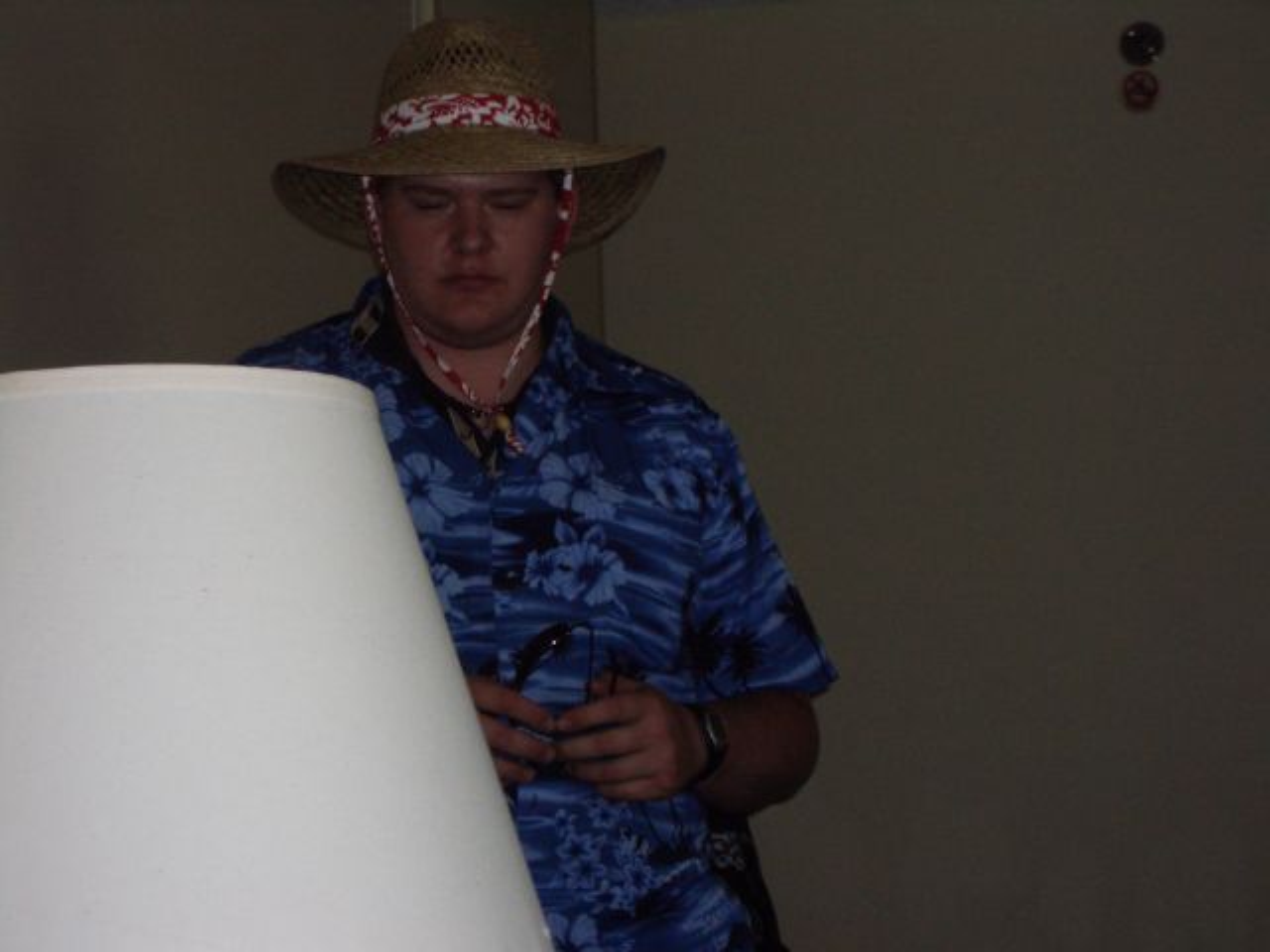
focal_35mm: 105
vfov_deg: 14.1
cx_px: 635
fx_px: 3852
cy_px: 476
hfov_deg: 18.7
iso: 200
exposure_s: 1/60
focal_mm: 17.4
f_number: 4.8
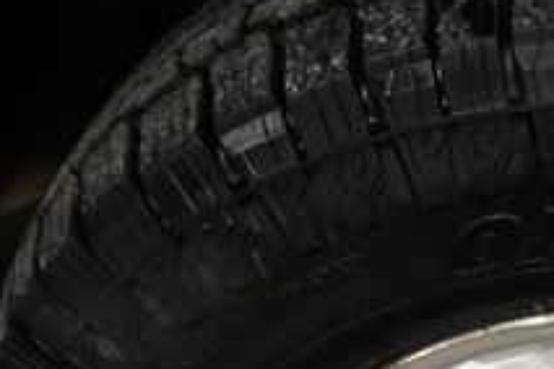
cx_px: 619
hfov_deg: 25.8
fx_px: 1108
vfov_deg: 18.5
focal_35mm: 72
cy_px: 353
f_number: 3.5
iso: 2000
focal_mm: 16
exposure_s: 1/60
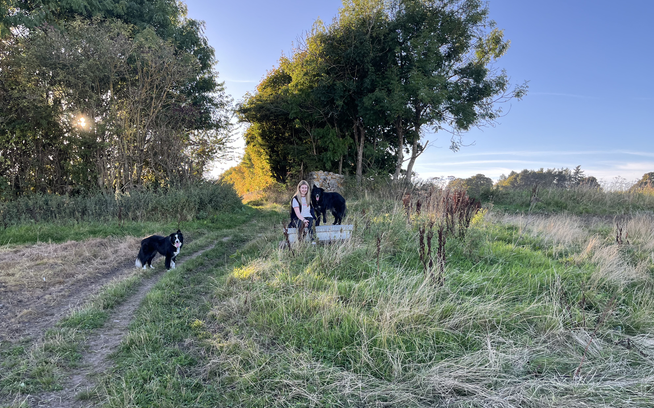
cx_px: 328
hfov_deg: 66.5
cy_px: 222
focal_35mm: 28
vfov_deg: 44.5
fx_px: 499
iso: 50
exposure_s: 1/454
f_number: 1.6
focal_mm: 5.1
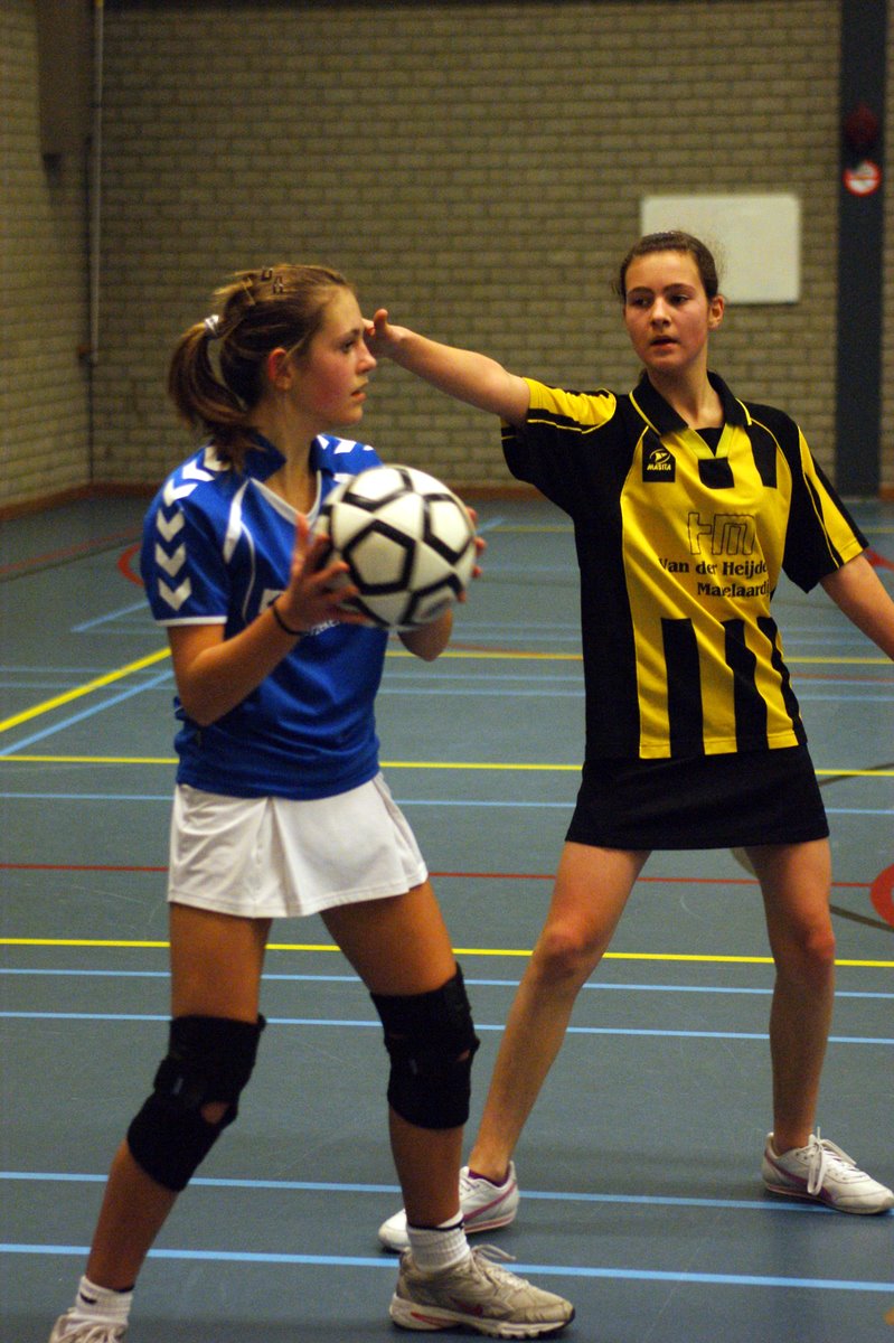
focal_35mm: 105
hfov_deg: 13.0
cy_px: 672
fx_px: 3914
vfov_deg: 19.5
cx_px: 447
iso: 1600
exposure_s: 1/160
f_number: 2.8
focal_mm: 70
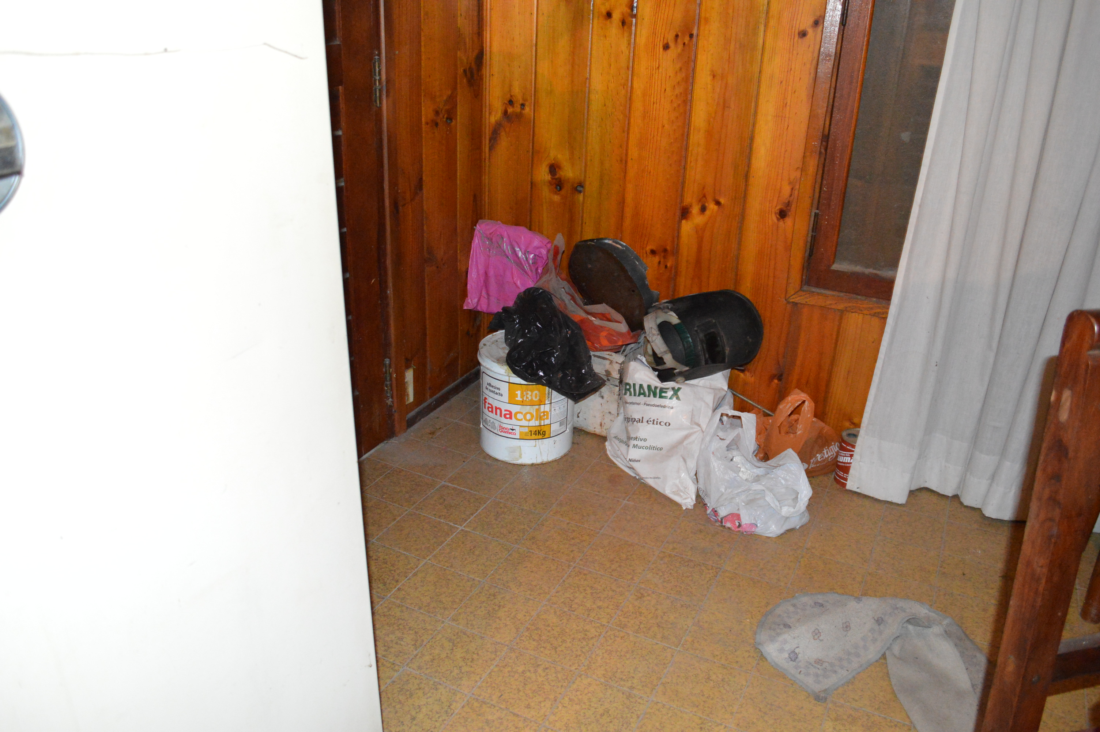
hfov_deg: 67.4
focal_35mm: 27
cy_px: 366
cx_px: 550
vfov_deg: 47.8
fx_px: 824
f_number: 3.5
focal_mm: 18
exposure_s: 1/60
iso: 3200
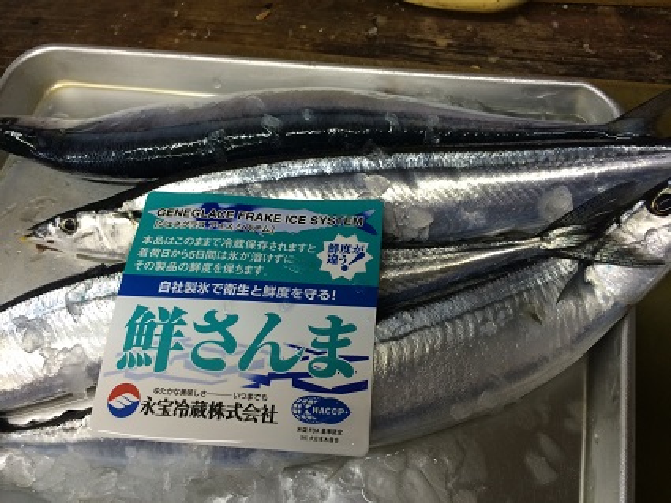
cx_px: 336
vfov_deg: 46.8
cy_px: 252
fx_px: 582
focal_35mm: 30
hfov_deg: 60.0
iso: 80
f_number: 2.2
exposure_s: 1/30
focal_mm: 4.12
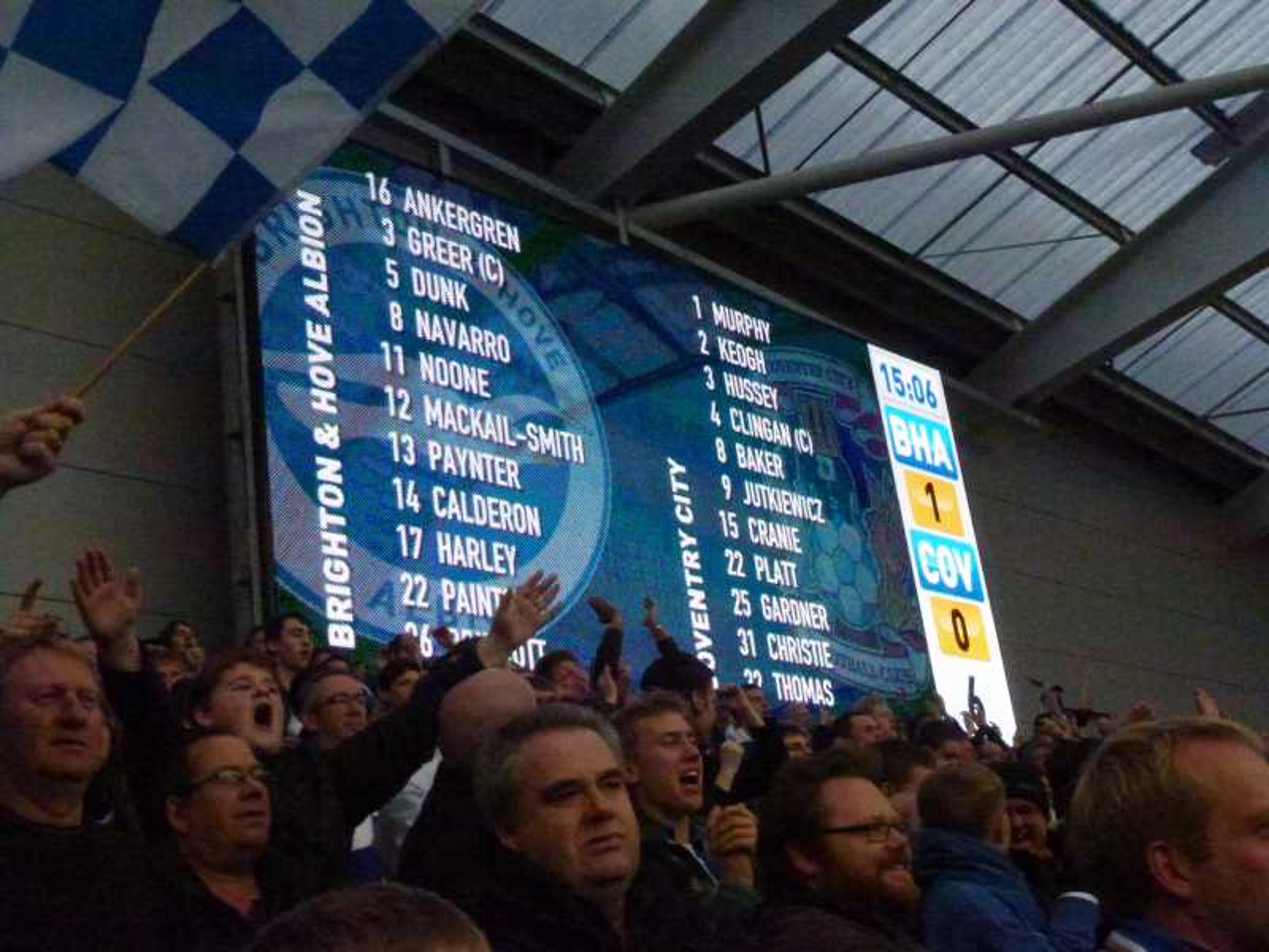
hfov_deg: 42.1
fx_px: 1650
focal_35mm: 45
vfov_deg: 32.2
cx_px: 634
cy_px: 476
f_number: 4
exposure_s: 1/1300
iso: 1600
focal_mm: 8
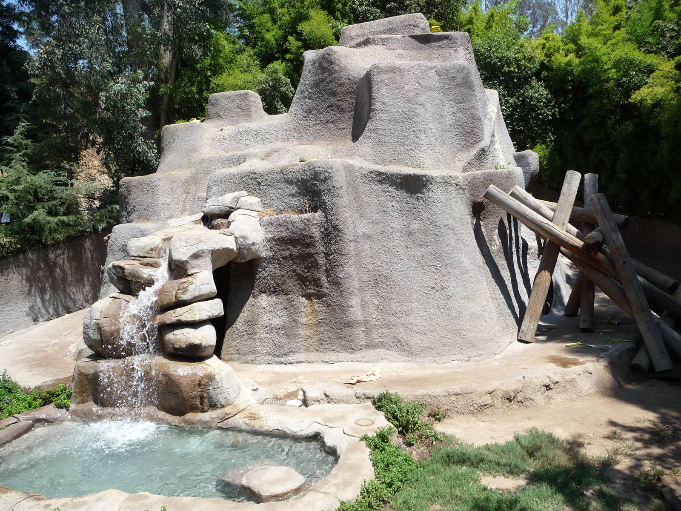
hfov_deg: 63.4
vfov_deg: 49.7
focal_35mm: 28
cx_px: 340
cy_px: 256
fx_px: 551
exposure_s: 1/500
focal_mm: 4.7
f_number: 3.3
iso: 100
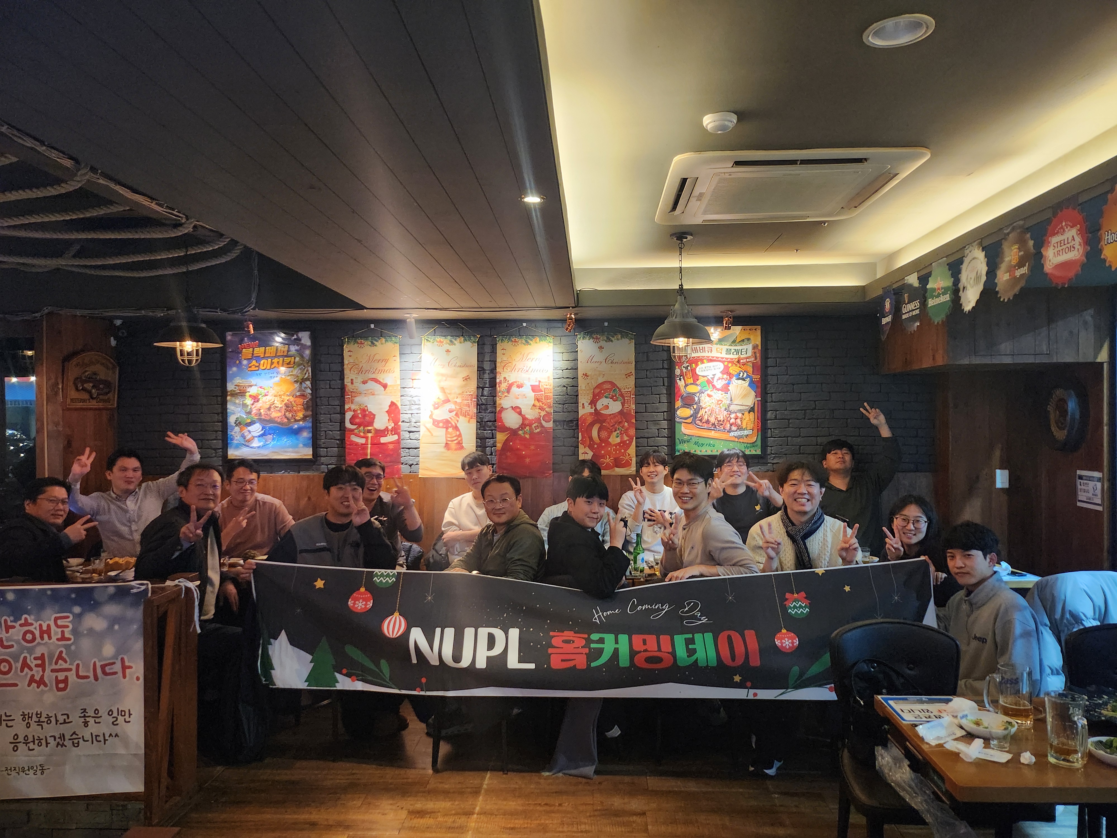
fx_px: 774
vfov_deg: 56.8
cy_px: 419
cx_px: 558
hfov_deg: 71.6
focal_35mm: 24
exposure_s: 1/60
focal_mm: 5
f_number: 1.8
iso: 800
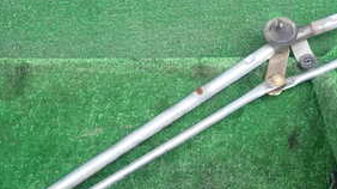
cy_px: 98
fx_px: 518
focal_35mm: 58
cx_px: 168
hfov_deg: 36.1
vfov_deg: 20.7
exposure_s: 1/100
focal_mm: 4.5
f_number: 2
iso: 100
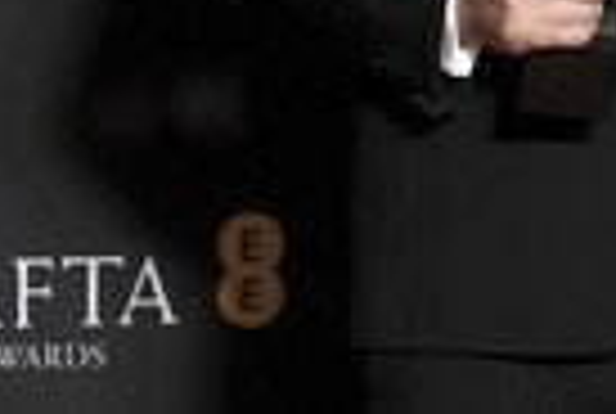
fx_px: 6808
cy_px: -256
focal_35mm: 397
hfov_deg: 5.1
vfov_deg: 3.5
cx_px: 897
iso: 1600
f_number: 2.8
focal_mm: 80.4
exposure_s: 1/250
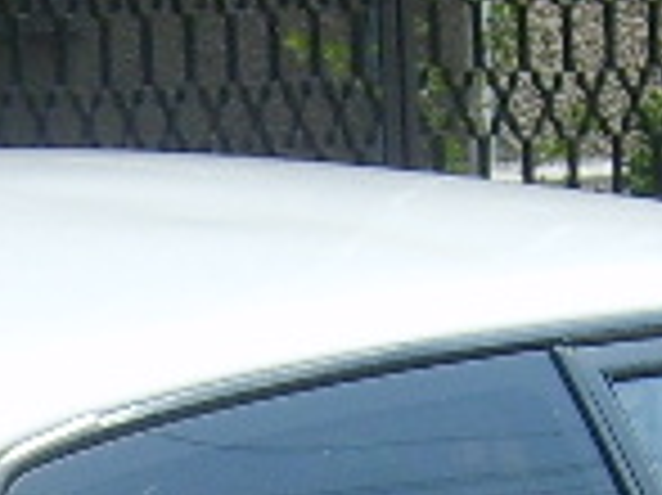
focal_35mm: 300
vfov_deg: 4.9
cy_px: 1012
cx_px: 72
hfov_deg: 6.6
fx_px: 5733
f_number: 3
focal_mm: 7.2
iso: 50
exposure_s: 1/1000
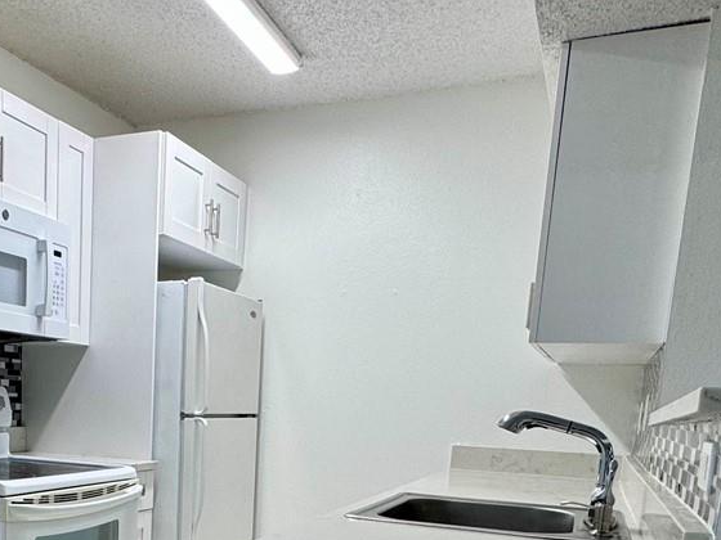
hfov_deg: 45.1
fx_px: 833
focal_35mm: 40
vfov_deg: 32.9
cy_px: 544
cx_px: 173
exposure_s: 1/120
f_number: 2.2
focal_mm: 2.22
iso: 100
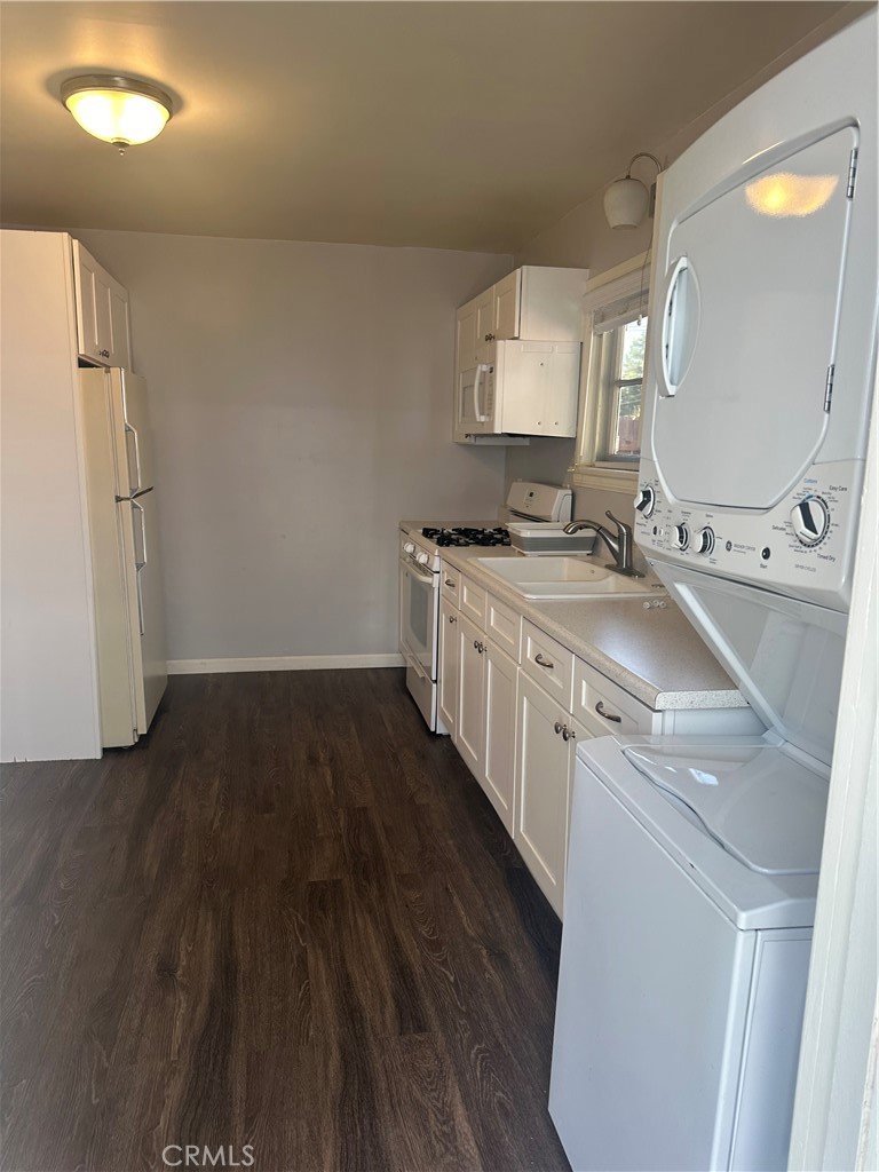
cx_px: 440
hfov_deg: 56.8
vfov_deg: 71.6
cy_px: 586
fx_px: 813
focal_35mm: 24
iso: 80
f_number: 1.78
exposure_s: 1/120
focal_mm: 6.86
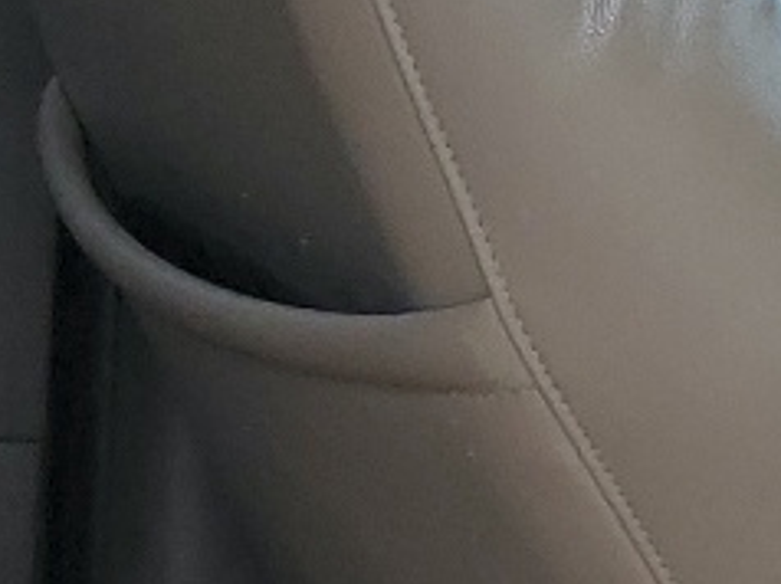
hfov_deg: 9.1
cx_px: -1575
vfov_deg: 8.4
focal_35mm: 175
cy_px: 92
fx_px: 3944
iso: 50
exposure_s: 1/476
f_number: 1.5
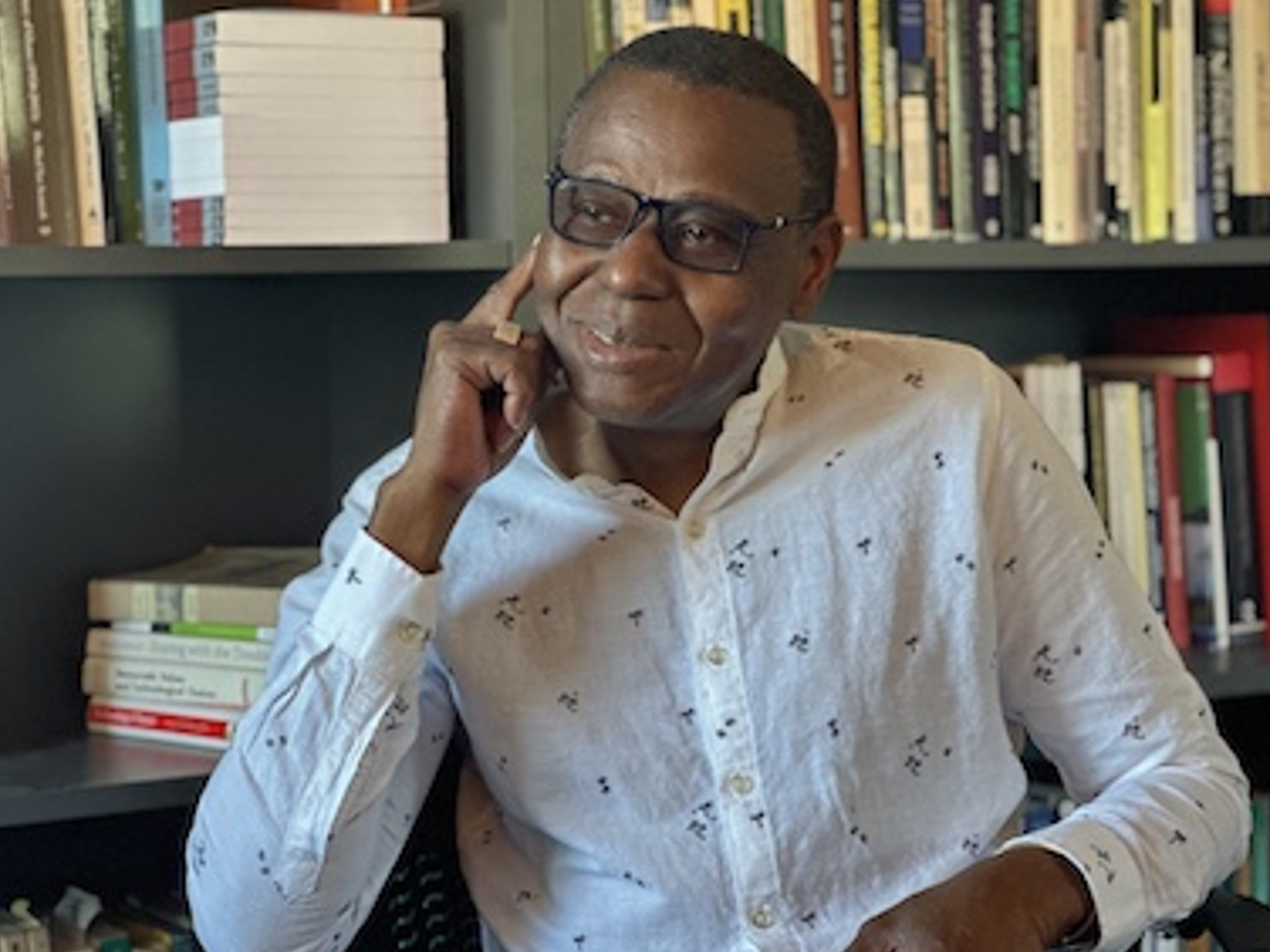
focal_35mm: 82
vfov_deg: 18.0
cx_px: 655
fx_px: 3008
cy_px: 473
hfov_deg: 23.8
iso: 400
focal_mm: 9
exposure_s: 1/30
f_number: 2.8
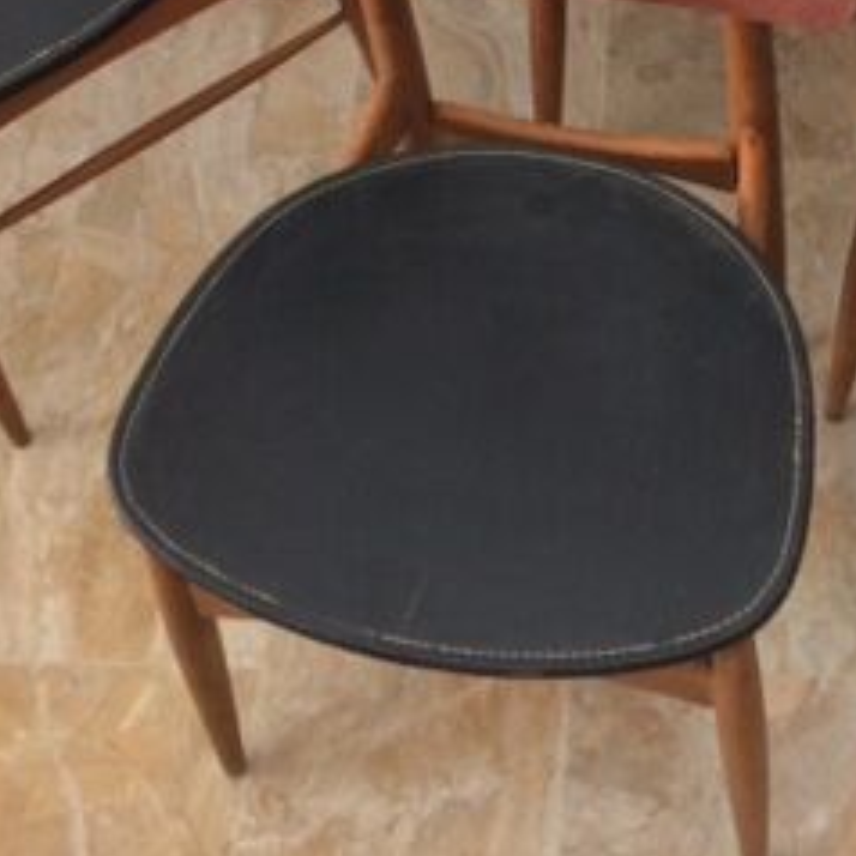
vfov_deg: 23.9
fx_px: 1930
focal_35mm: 69
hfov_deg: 24.7
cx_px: 658
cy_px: 7
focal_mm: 4.15
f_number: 2.2
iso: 125
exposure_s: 1/33
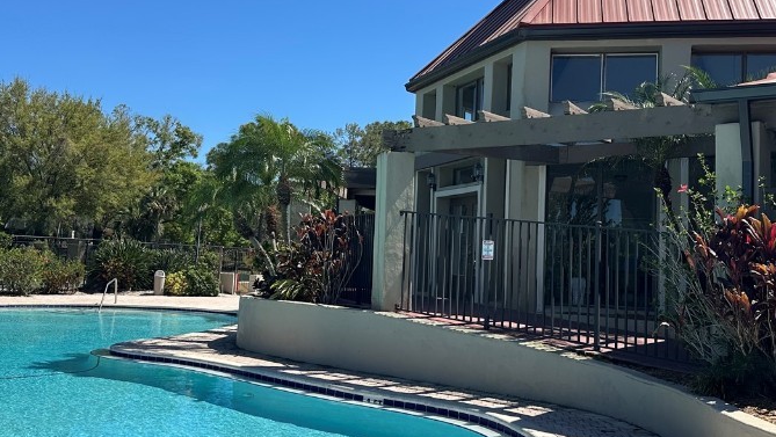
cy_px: 181
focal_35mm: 40
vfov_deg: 29.7
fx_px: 823
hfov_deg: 50.5
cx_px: 386
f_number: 1.78
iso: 80
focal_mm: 6.86
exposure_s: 1/5263
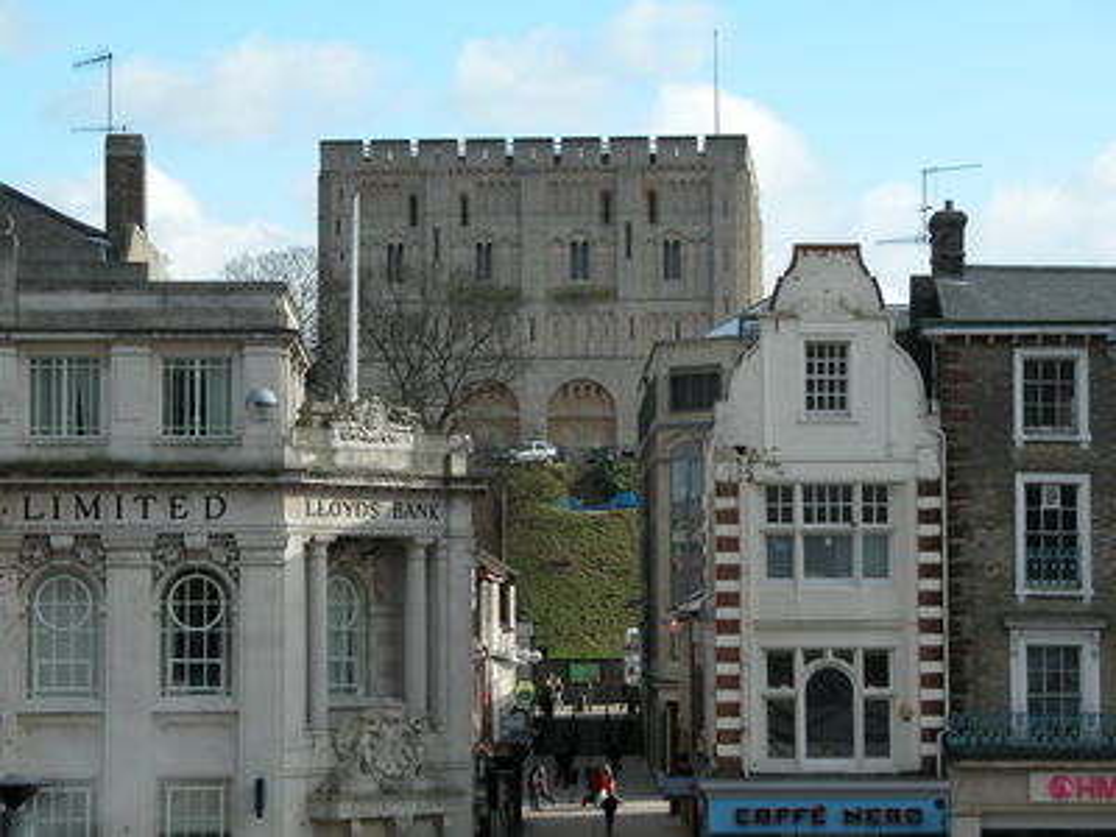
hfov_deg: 17.0
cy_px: 418
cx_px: 558
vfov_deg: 12.8
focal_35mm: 116
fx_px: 3740
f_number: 5.3
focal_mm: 29.5
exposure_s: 1/346
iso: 100
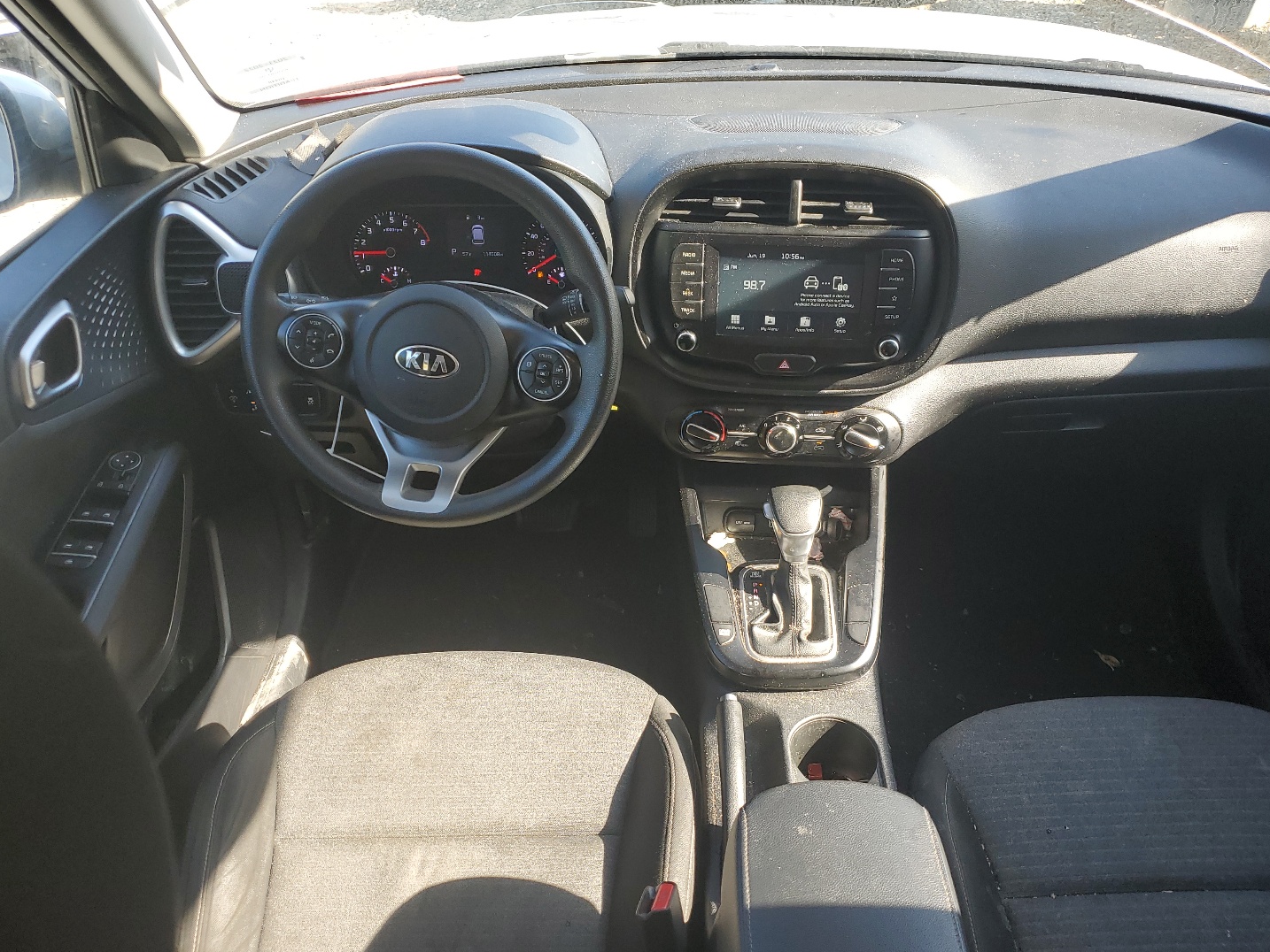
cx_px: 673
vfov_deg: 48.2
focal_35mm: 29
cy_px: 520
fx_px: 1064
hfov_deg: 61.6
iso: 50
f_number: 1.5
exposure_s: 1/204
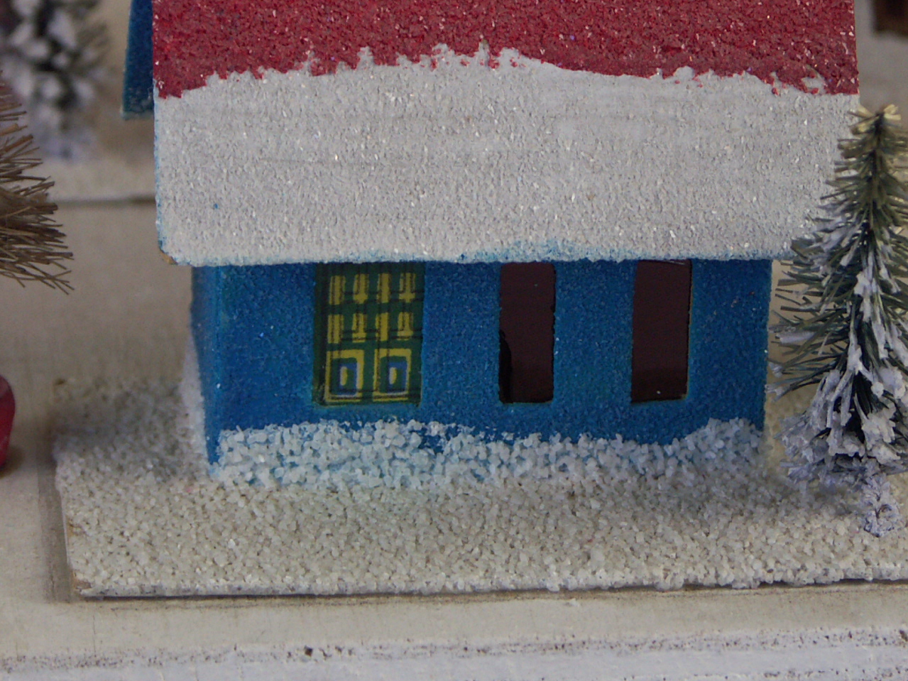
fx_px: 4905
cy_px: 296
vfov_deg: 7.9
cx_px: 517
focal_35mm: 187
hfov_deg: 10.6
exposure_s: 1/60
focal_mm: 29.43
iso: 100
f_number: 3.5
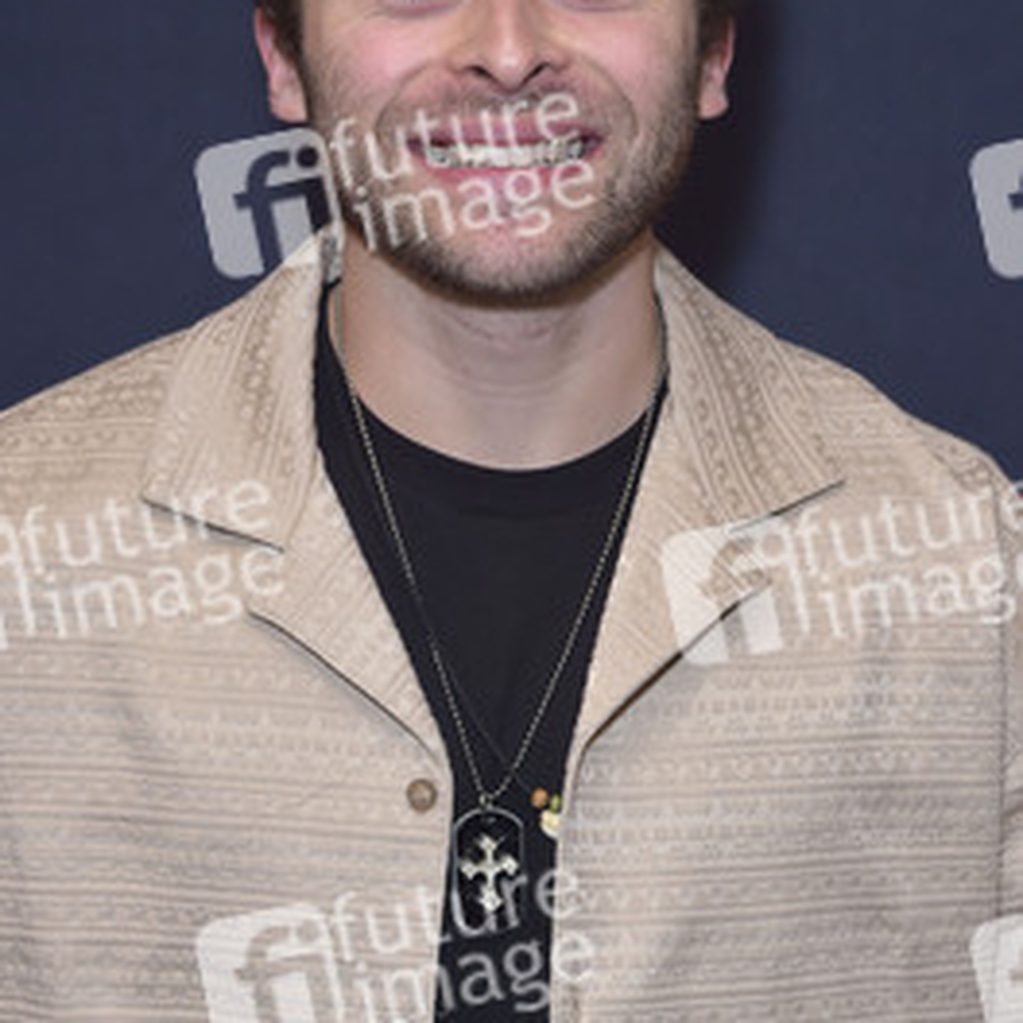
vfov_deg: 13.5
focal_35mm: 129
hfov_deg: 13.5
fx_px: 4313
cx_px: 510
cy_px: 380
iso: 1000
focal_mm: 100
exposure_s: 1/250
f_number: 6.3
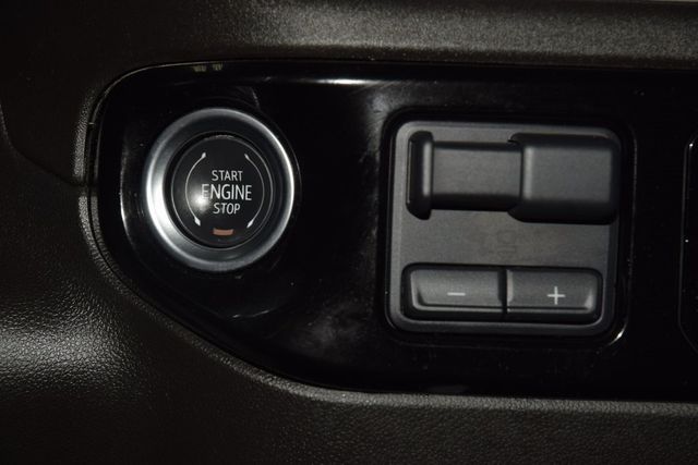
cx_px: 349
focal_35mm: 105
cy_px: 232
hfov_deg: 19.5
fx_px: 2036
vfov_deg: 13.0
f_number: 8
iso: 100
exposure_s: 1/125
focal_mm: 70
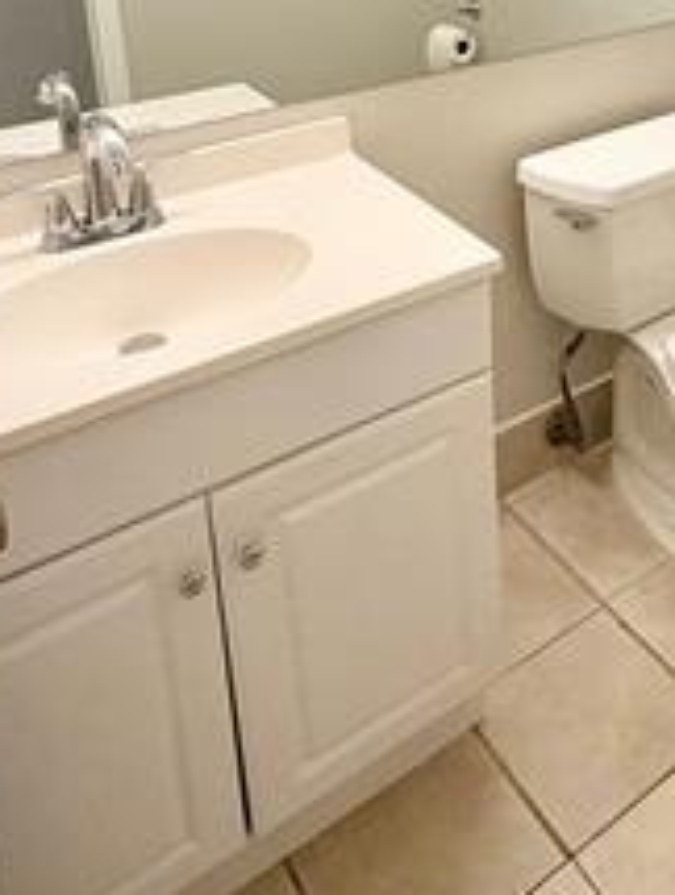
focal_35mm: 39
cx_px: 617
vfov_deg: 42.7
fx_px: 1011
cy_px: 50
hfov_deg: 34.7
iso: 64
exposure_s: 1/120
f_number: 2.2
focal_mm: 2.22
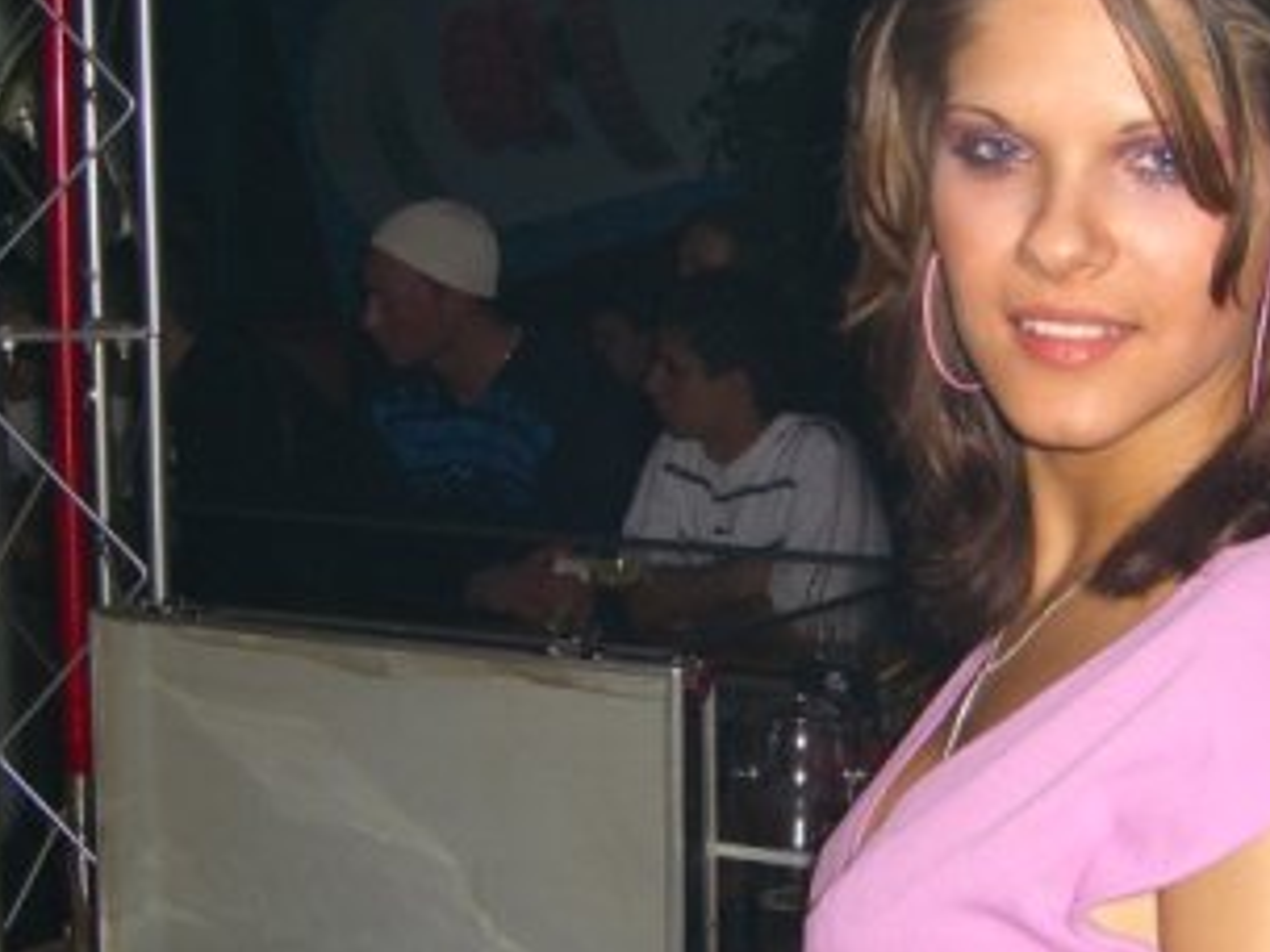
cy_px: 497
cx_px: 823
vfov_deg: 19.6
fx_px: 2752
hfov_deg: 25.9
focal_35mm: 75
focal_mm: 7.9
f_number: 2.8
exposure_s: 1/60
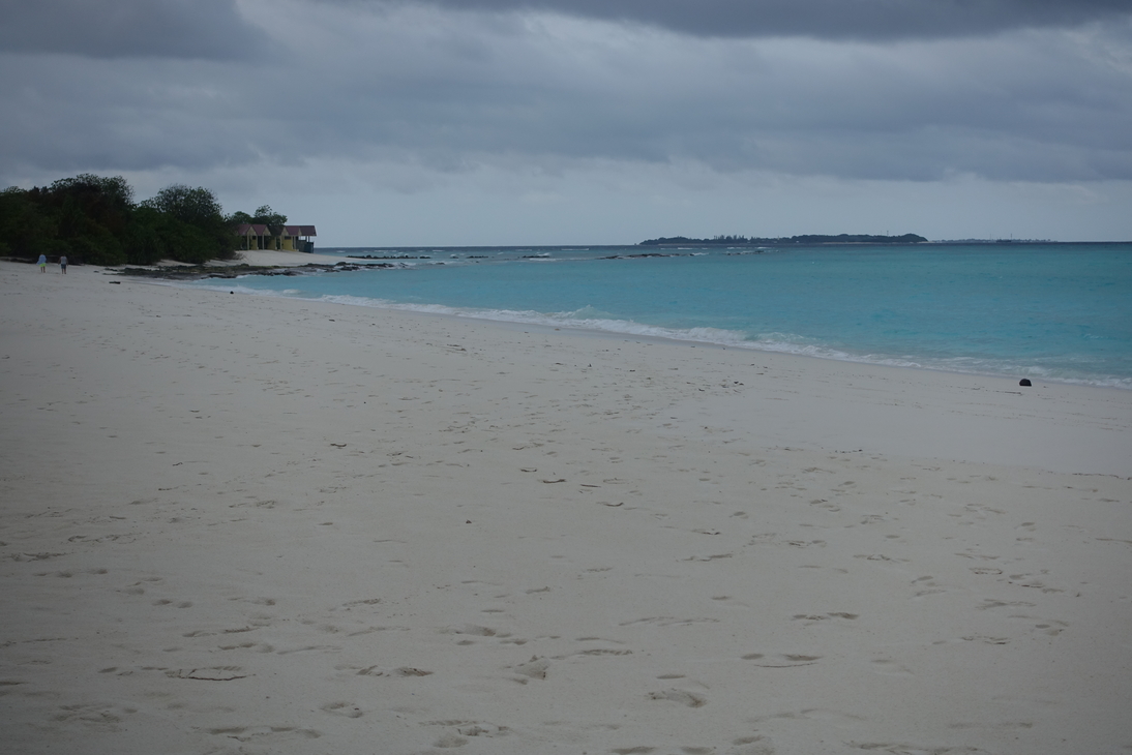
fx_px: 2202
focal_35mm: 70
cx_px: 566
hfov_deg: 28.8
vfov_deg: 19.5
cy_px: 378
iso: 125
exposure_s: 1/100
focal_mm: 25.7
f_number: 4
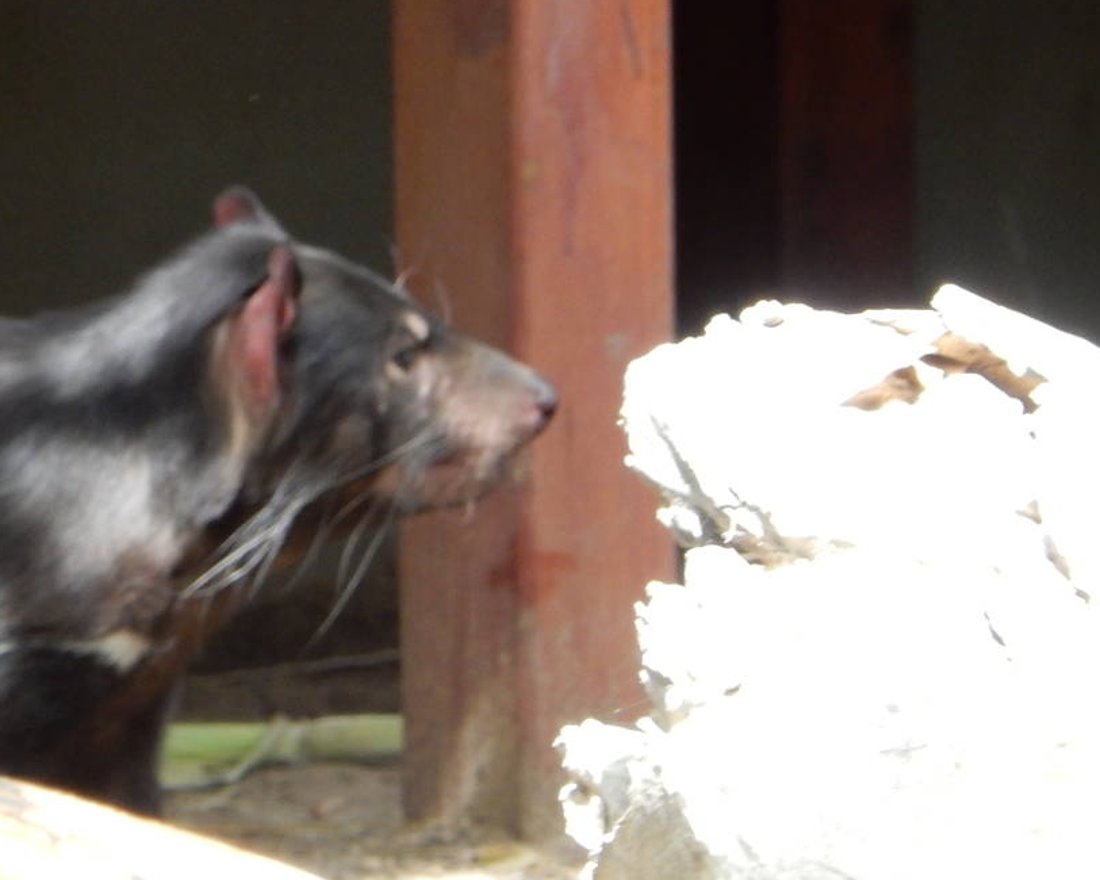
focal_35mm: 736
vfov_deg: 2.1
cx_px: 176
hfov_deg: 2.6
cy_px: 340
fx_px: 23955
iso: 360
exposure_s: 1/60
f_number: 6.2
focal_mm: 68.7
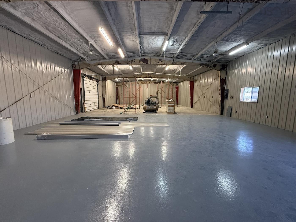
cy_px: 111
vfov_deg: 85.7
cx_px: 148
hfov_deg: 102.1
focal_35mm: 14
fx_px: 120
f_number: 2.2
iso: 400
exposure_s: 1/60
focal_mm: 2.22
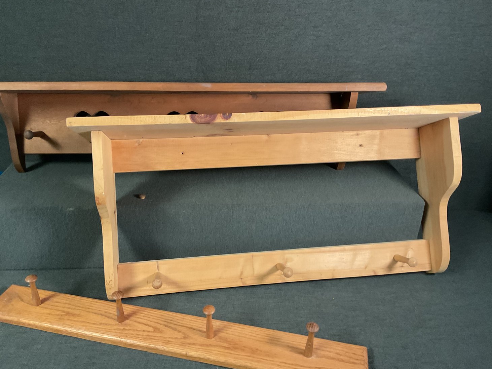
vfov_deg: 46.8
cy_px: 184
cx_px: 239
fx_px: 426
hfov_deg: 60.0
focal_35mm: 30
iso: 200
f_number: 1.8
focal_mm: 3
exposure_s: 1/40
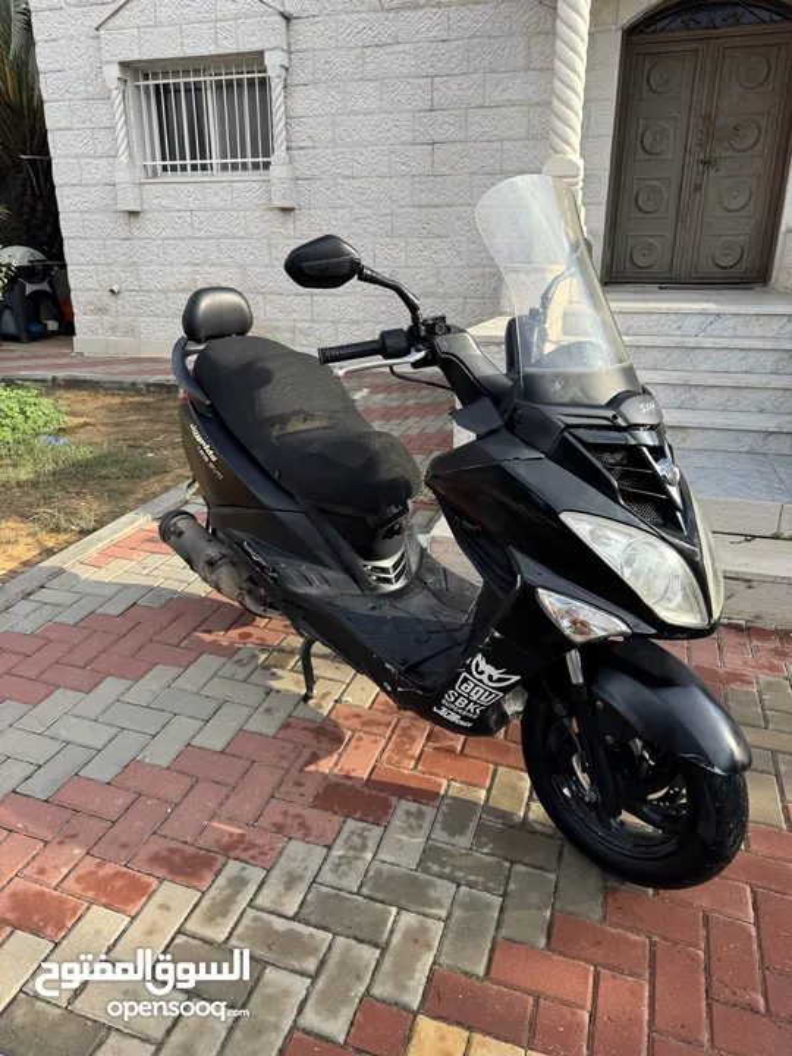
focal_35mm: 24
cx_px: 396
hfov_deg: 56.8
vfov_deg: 71.6
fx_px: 732
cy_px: 528
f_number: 1.78
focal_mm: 6.76
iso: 80
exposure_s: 1/1238
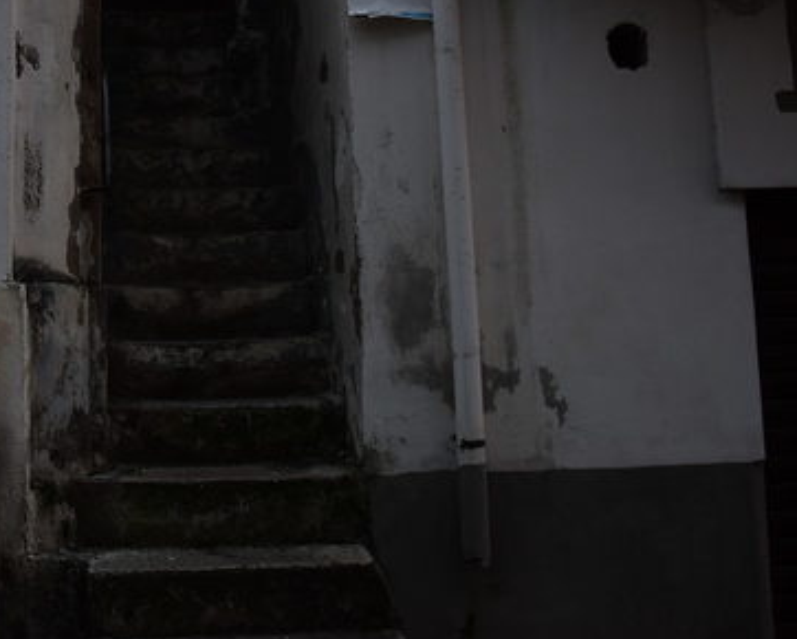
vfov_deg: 35.3
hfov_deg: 42.6
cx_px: 209
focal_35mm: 42
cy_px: 203
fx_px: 991
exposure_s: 1/60
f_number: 4
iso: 800
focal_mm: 18
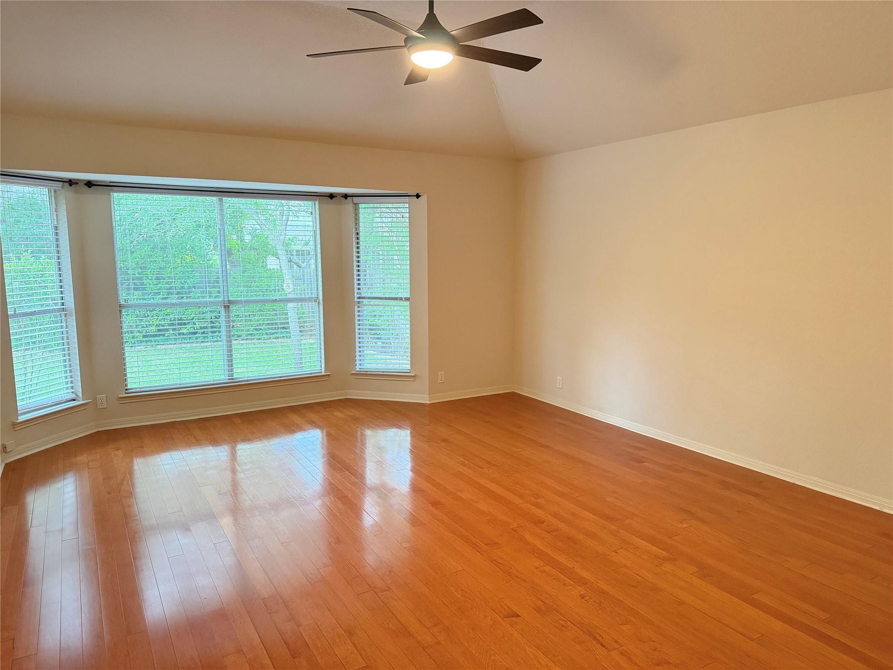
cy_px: 335
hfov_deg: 71.6
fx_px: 619
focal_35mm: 24
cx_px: 446
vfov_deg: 56.8
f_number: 1.78
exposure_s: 1/60
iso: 640
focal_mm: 6.76
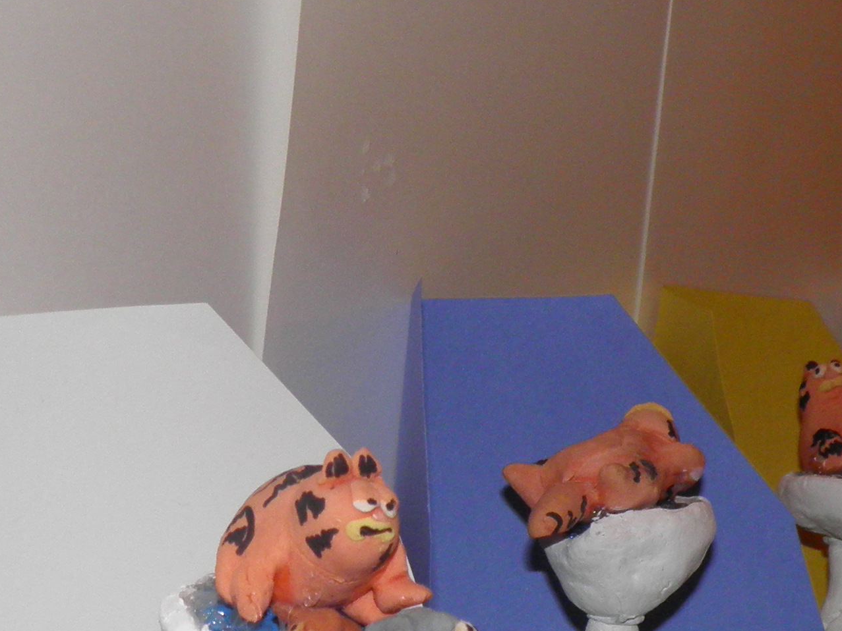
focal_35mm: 94
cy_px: 629
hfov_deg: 20.8
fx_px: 2287
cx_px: 266
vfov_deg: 15.4
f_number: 2.8
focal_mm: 4.9
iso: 100
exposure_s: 1/30
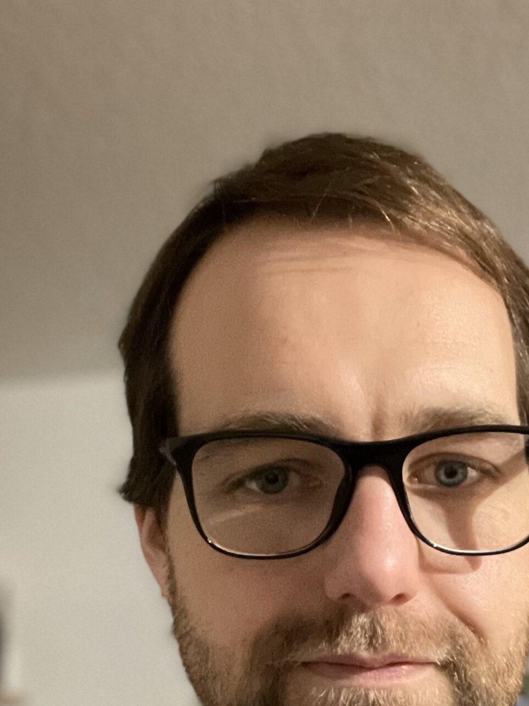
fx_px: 1223
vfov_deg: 30.6
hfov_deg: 24.4
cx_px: 304
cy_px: 649
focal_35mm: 60
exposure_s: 1/20
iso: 800
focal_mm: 2.71
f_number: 2.2
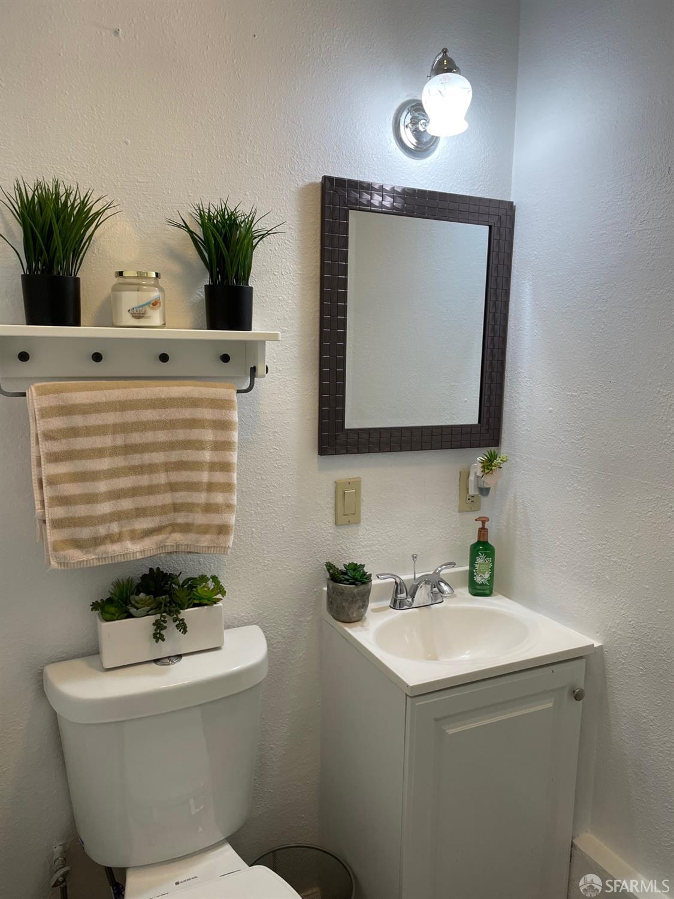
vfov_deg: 67.3
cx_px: 337
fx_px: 675
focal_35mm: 26
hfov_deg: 53.1
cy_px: 450
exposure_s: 1/120
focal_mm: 4.2
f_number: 1.6
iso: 80
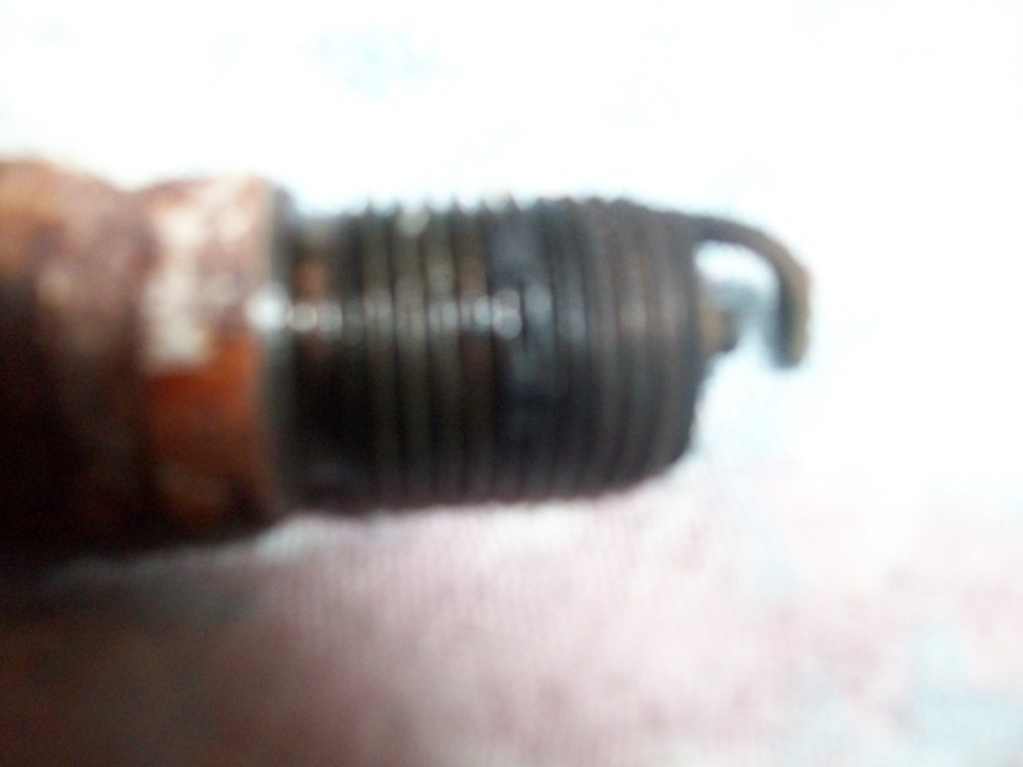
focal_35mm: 34
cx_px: 512
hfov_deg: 54.0
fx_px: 1005
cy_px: 384
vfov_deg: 41.8
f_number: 2.8
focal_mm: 5.7
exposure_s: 1/60
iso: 160
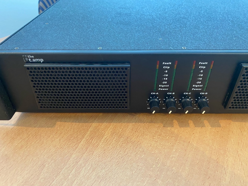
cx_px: 124
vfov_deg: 53.1
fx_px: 186
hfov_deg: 67.3
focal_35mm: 26
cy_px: 93
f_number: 1.8
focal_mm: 4.25
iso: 400
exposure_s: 1/50
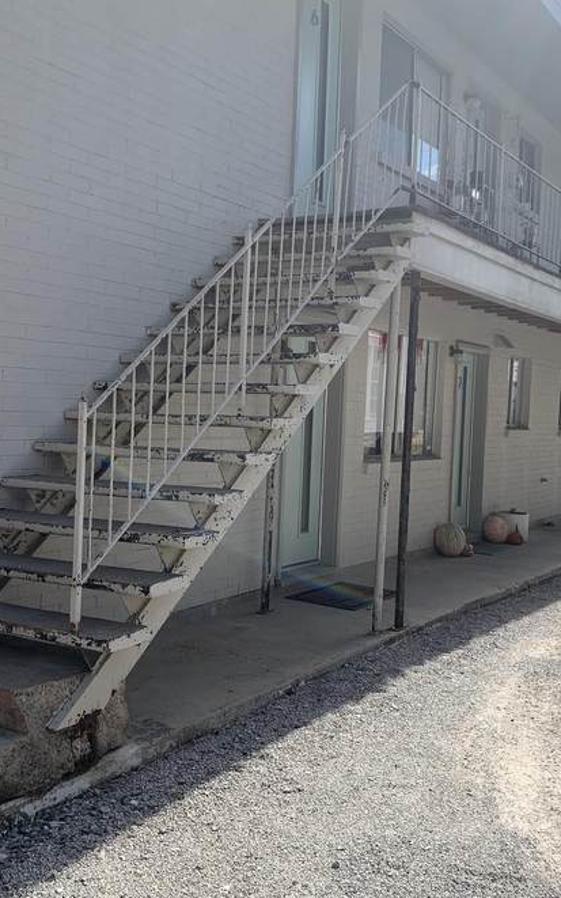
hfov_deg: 32.0
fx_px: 979
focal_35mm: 40
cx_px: 269
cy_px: 446
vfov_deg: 49.3
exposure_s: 1/1779
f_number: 1.8
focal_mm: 4.25
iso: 25
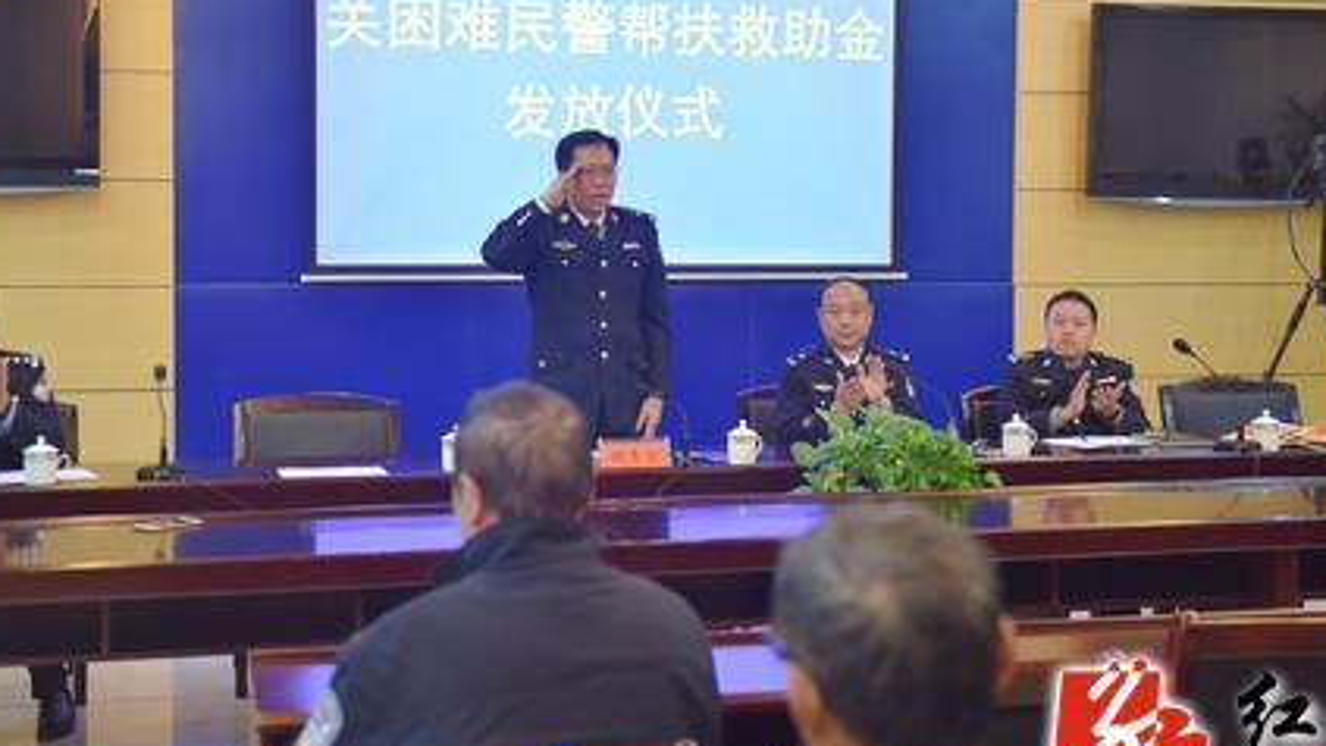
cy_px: 290
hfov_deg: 34.9
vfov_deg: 20.0
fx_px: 2110
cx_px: 621
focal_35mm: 60
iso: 800
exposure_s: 1/100
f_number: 2.8
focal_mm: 44
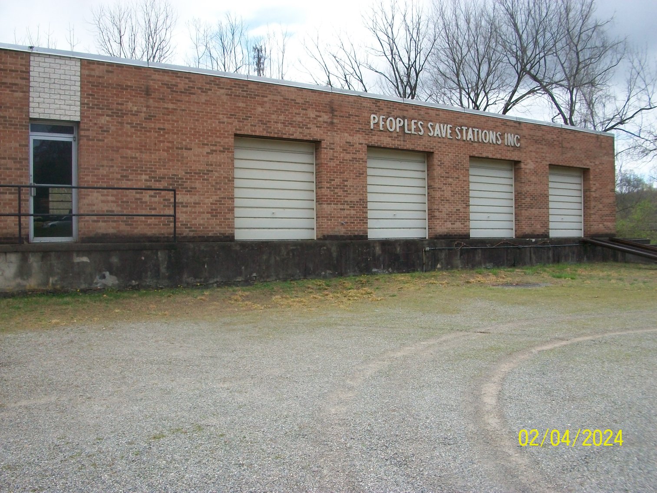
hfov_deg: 54.0
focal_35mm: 34
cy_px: 246
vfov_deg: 41.8
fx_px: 645
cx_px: 328
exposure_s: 1/250
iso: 80
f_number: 5.5
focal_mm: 5.7
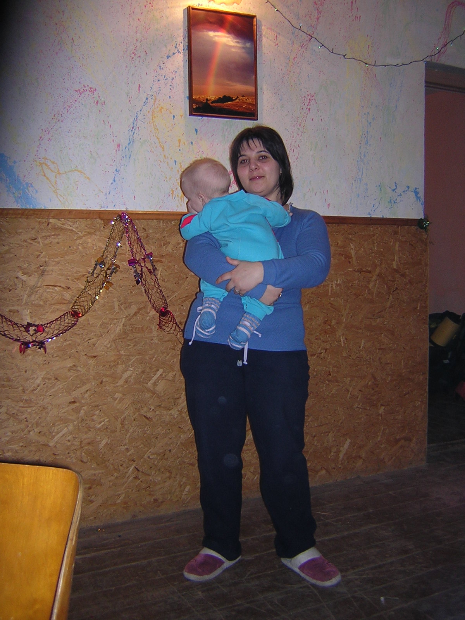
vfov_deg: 51.4
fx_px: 645
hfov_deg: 39.7
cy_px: 310
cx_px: 232
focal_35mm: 36
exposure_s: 1/60.1
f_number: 2.6
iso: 149
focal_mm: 4.7
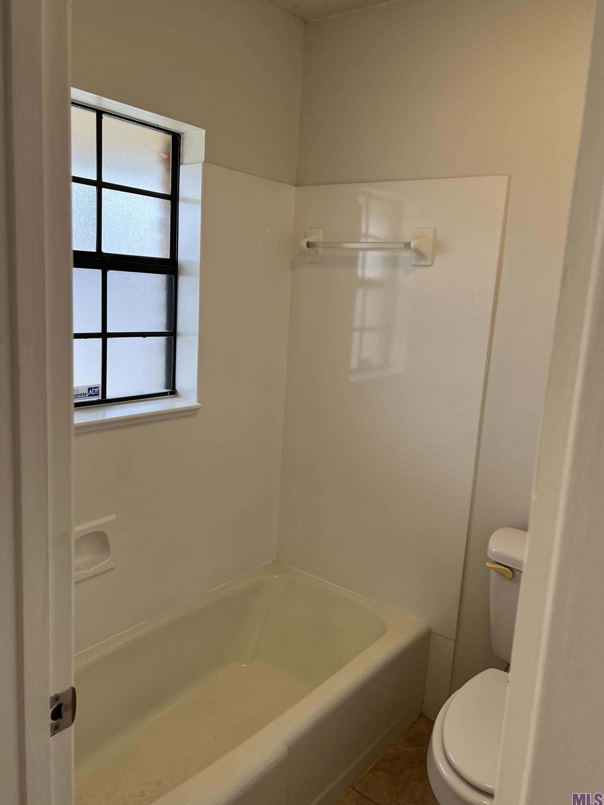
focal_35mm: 27
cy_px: 397
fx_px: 628
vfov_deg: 65.3
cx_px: 313
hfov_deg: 51.3
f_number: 1.5
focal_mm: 5.7
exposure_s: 1/120
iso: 50
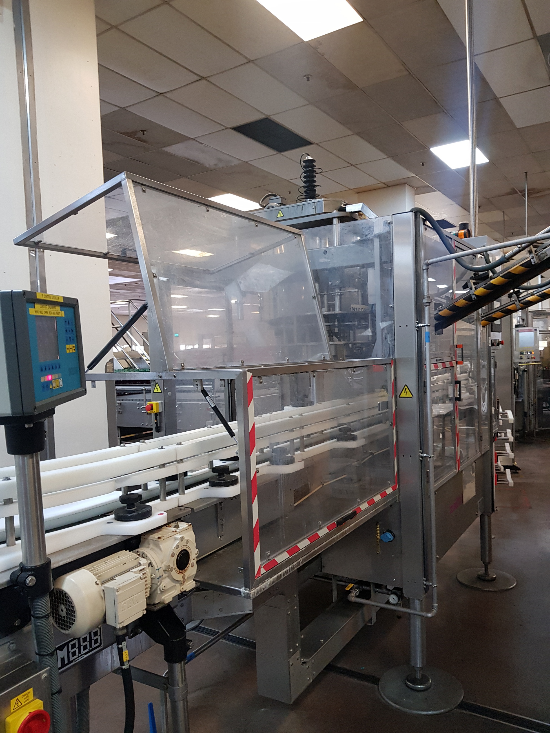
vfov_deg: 67.3
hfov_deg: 53.1
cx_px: 275
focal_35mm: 26
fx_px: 551
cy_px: 366
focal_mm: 4.3
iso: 200
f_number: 1.7
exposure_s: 1/33
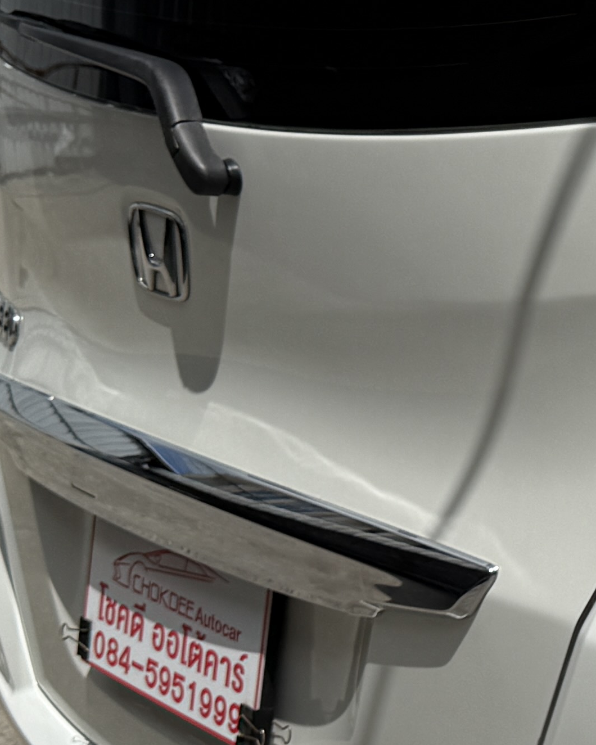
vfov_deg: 19.0
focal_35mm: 101
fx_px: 2227
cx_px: 984
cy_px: 372
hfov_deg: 14.0
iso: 80
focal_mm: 6.76
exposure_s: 1/11905
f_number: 1.78
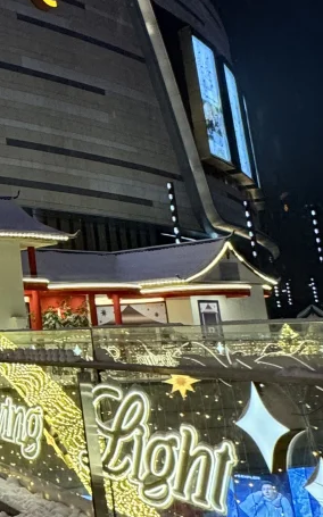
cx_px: -278
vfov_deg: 42.5
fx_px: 663
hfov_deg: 19.5
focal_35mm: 47
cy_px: 209
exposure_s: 1/122
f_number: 2.2
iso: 200
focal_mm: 2.22
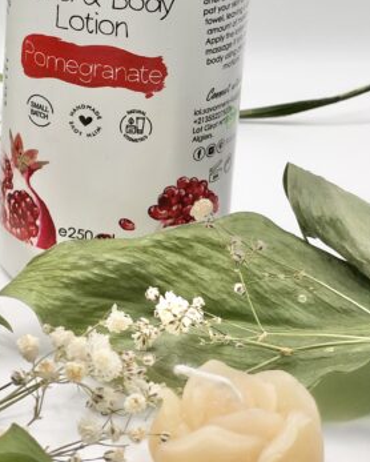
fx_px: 1600
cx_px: 76
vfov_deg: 16.0
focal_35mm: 117
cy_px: -49
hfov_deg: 13.1
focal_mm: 6
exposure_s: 1/121
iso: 16
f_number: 2.4
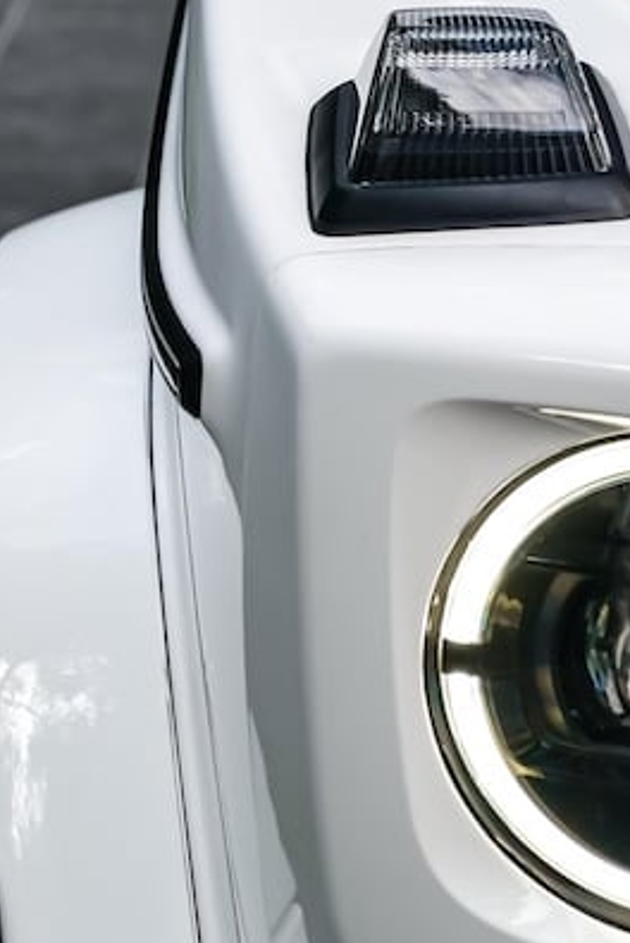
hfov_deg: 6.5
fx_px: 5502
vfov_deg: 9.8
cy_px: 181
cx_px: 560
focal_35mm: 210
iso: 640
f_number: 4
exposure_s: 1/125
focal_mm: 55
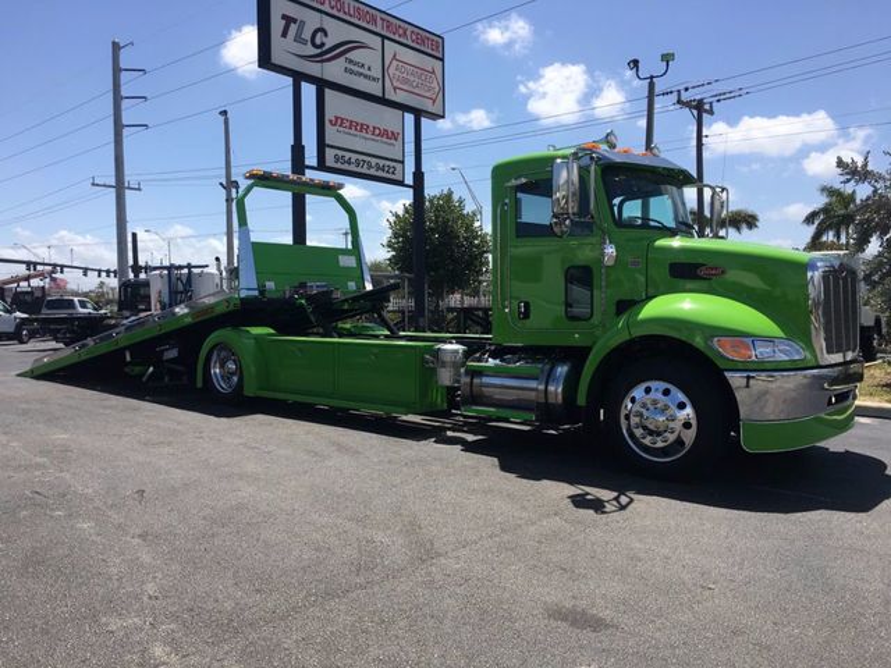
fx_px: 746
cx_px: 446
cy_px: 334
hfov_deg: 61.7
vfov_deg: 48.2
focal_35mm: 29
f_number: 2.2
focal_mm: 4.15
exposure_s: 1/1923
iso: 25
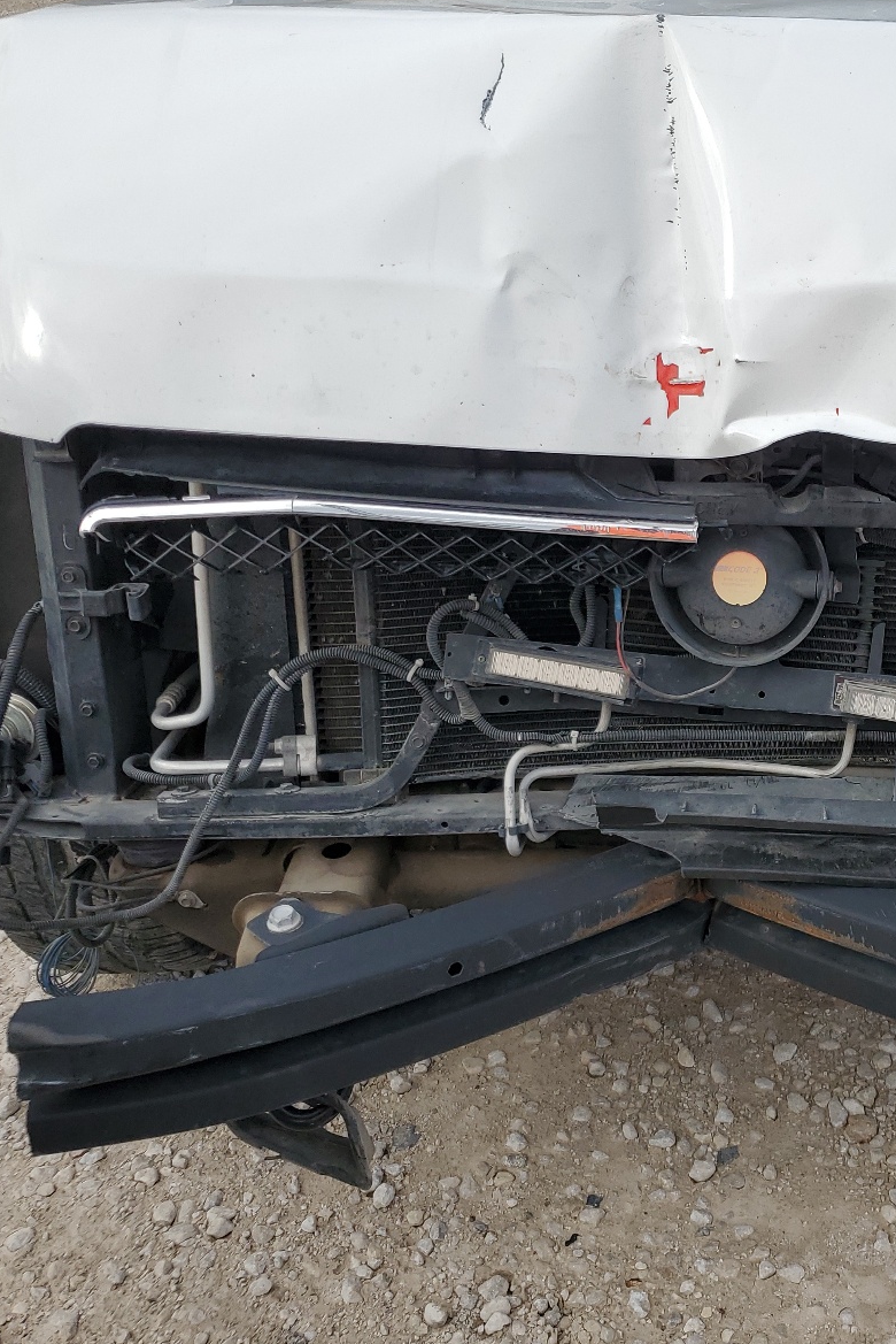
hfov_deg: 34.5
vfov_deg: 51.9
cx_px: 760
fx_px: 1380
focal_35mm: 37
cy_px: 675
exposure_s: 1/2500
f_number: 1.5
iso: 50
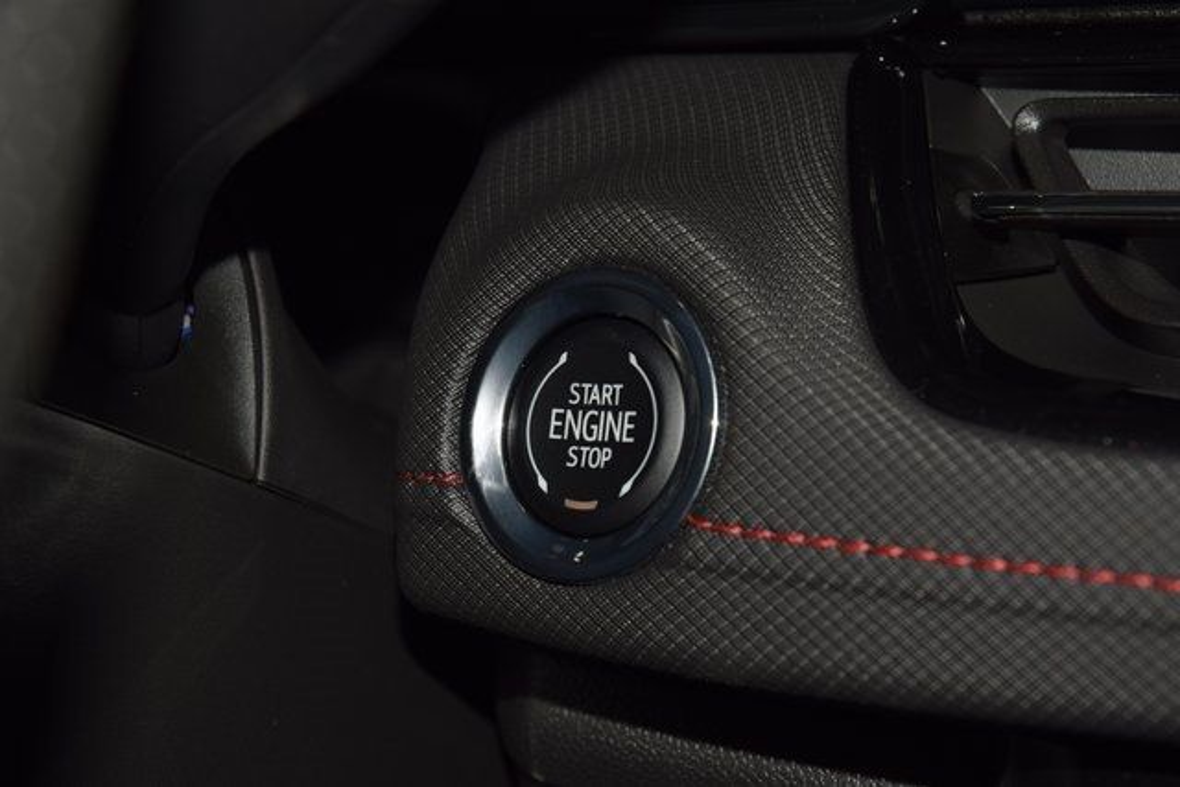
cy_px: 394
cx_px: 590
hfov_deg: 19.5
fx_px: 3442
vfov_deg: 13.0
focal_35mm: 105
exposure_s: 1/125
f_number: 8
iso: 100
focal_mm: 70
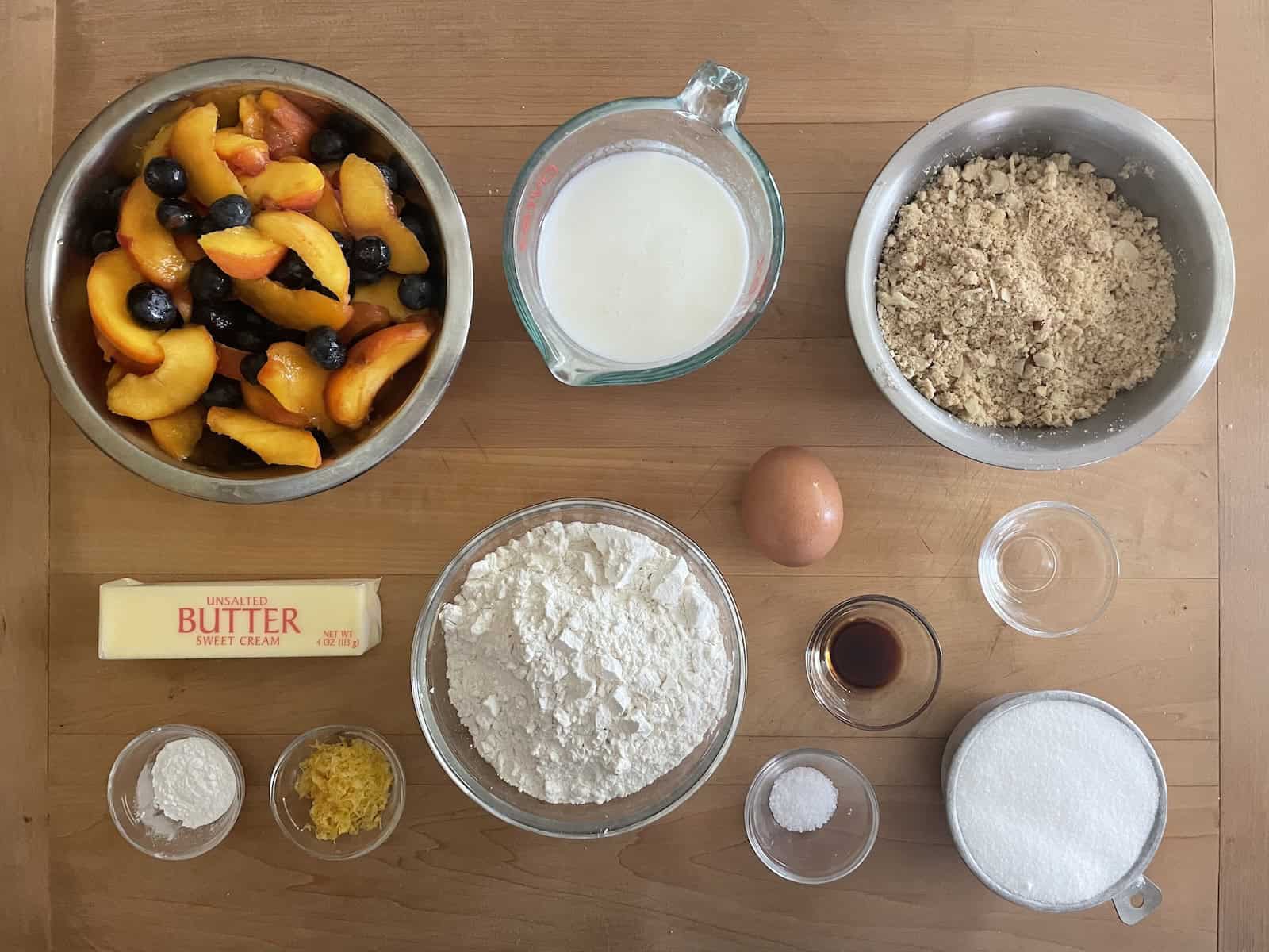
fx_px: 953
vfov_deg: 53.1
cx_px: 634
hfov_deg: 67.3
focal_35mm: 26
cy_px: 476
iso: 400
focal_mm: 4.2
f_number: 1.6
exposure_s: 1/60
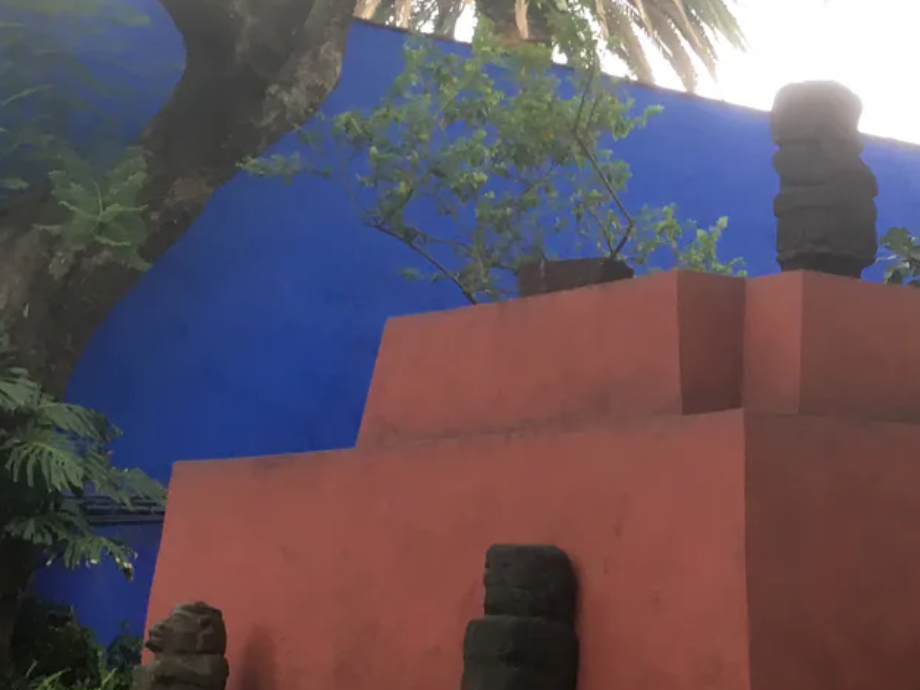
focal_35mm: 74
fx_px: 1966
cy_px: 530
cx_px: 883
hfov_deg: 25.3
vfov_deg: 19.7
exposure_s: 1/30
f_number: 2.2
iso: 25
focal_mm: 4.15
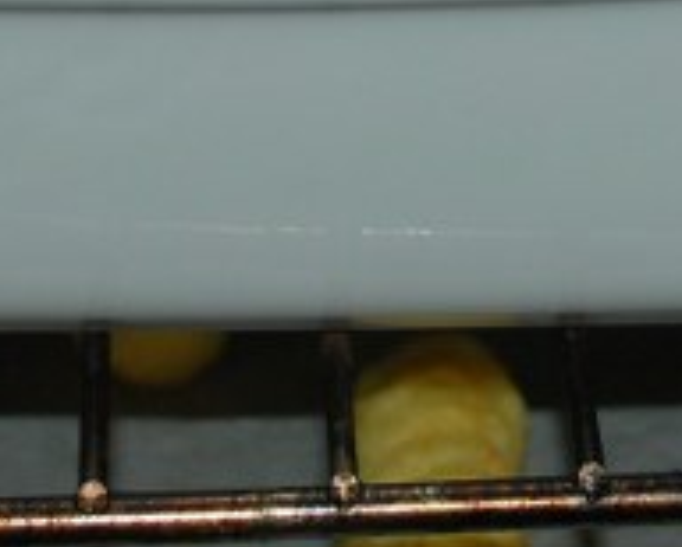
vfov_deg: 6.5
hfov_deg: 8.2
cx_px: 476
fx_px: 4748
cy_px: -199
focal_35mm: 235
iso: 200
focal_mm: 40
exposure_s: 1/60
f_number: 4.5
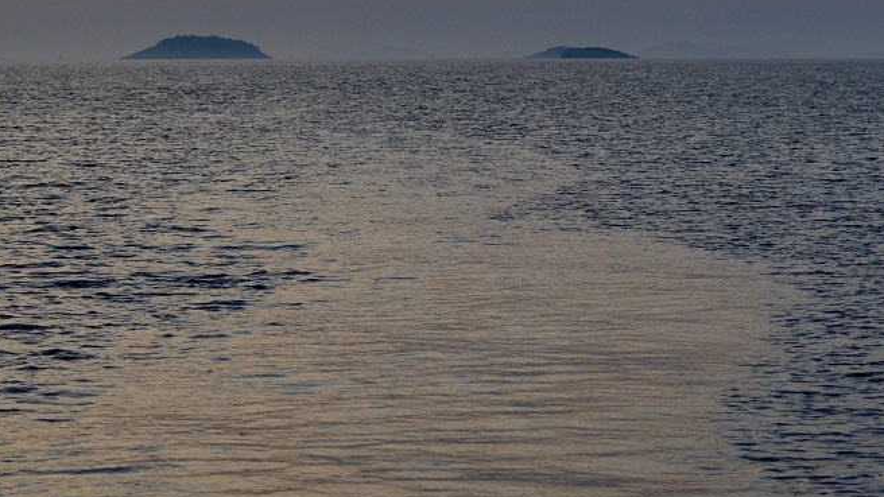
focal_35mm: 167
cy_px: 293
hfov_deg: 12.9
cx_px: 440
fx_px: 3915
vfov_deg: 7.3
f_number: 4.5
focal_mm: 70
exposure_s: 1/3200
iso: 800
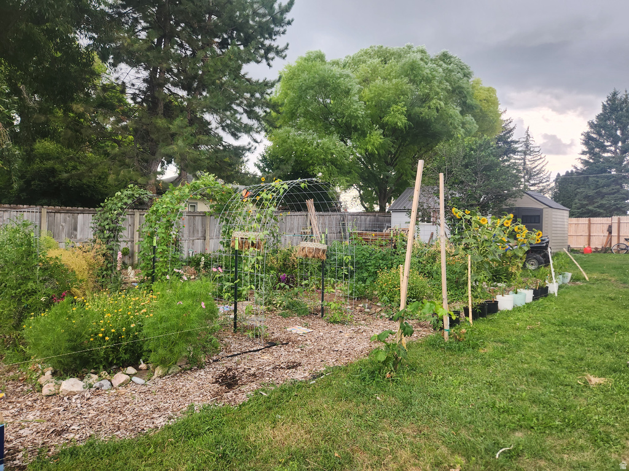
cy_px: 236
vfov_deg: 58.9
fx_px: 418
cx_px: 314
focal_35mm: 23
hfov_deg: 73.9
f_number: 1.8
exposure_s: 1/180
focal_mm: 5.4
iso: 100
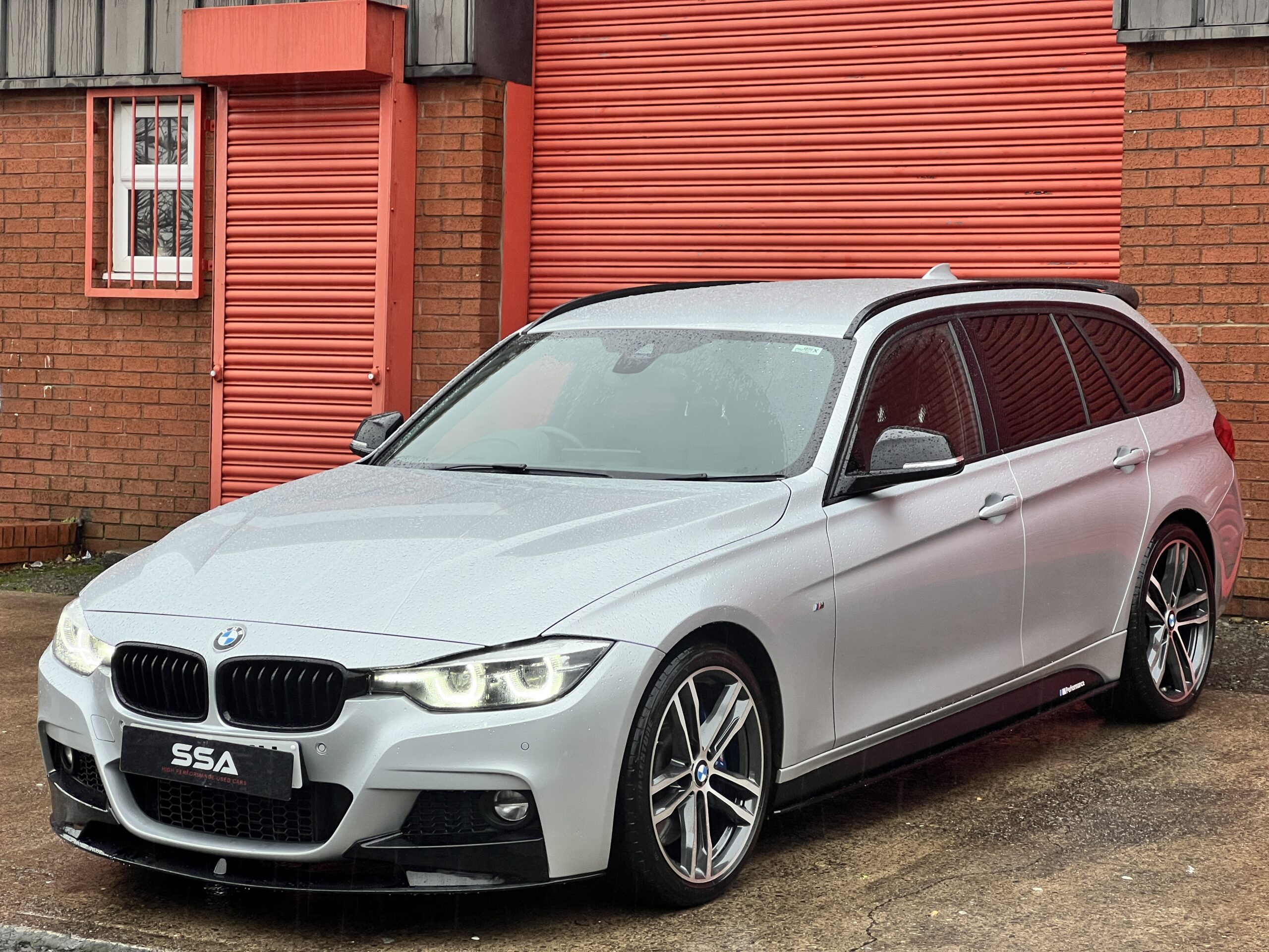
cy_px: 476
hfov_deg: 25.3
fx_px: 2823
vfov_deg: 19.1
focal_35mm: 77
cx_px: 634
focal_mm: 9
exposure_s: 1/99
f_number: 2.8
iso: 50
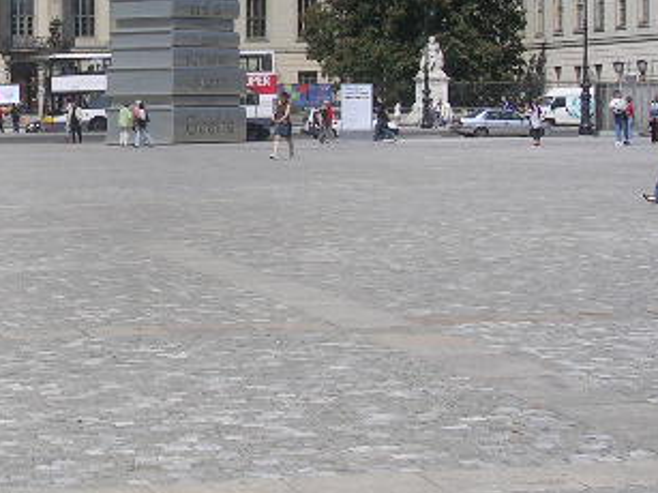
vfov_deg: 11.8
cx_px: 30
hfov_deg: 15.5
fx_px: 2375
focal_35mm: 125
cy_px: 152
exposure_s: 1/1136
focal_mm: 9.1
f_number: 3.4
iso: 50
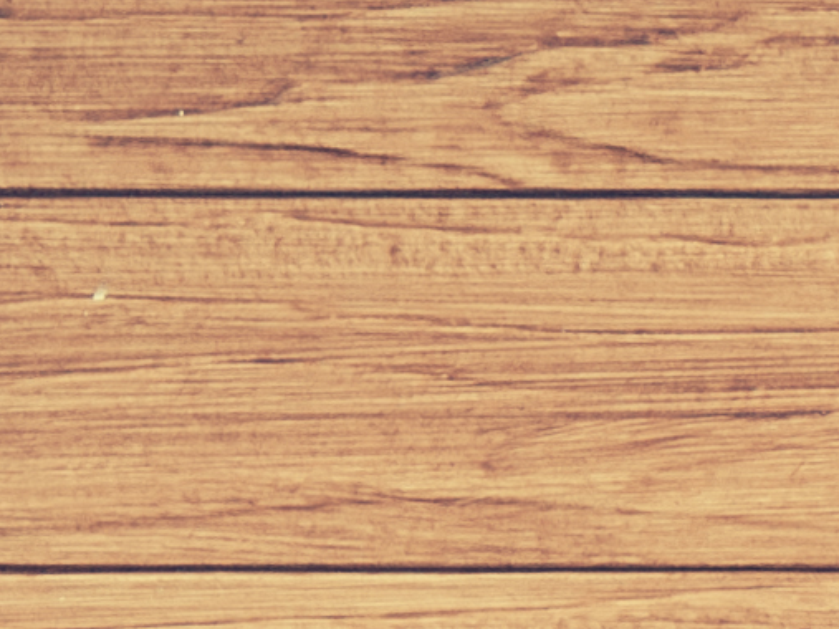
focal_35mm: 484
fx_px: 11728
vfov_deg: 3.0
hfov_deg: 4.0
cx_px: 2208
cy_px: 1534
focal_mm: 60
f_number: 8
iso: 400
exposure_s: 1/125
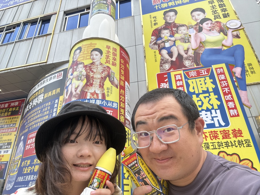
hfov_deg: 73.9
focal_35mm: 23
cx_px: 130
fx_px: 173
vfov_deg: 58.9
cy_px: 98
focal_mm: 2.69
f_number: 1.9
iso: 50
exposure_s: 1/219
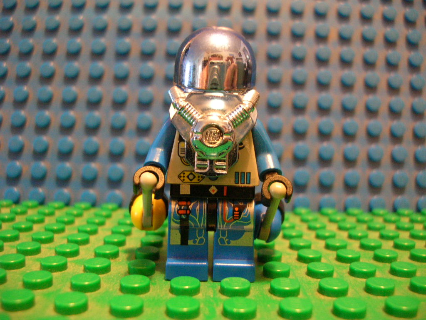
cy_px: 160
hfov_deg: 52.6
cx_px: 213
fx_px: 431
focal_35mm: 35
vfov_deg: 40.7
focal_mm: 5.8
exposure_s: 1/1.6
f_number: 2.8
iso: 200
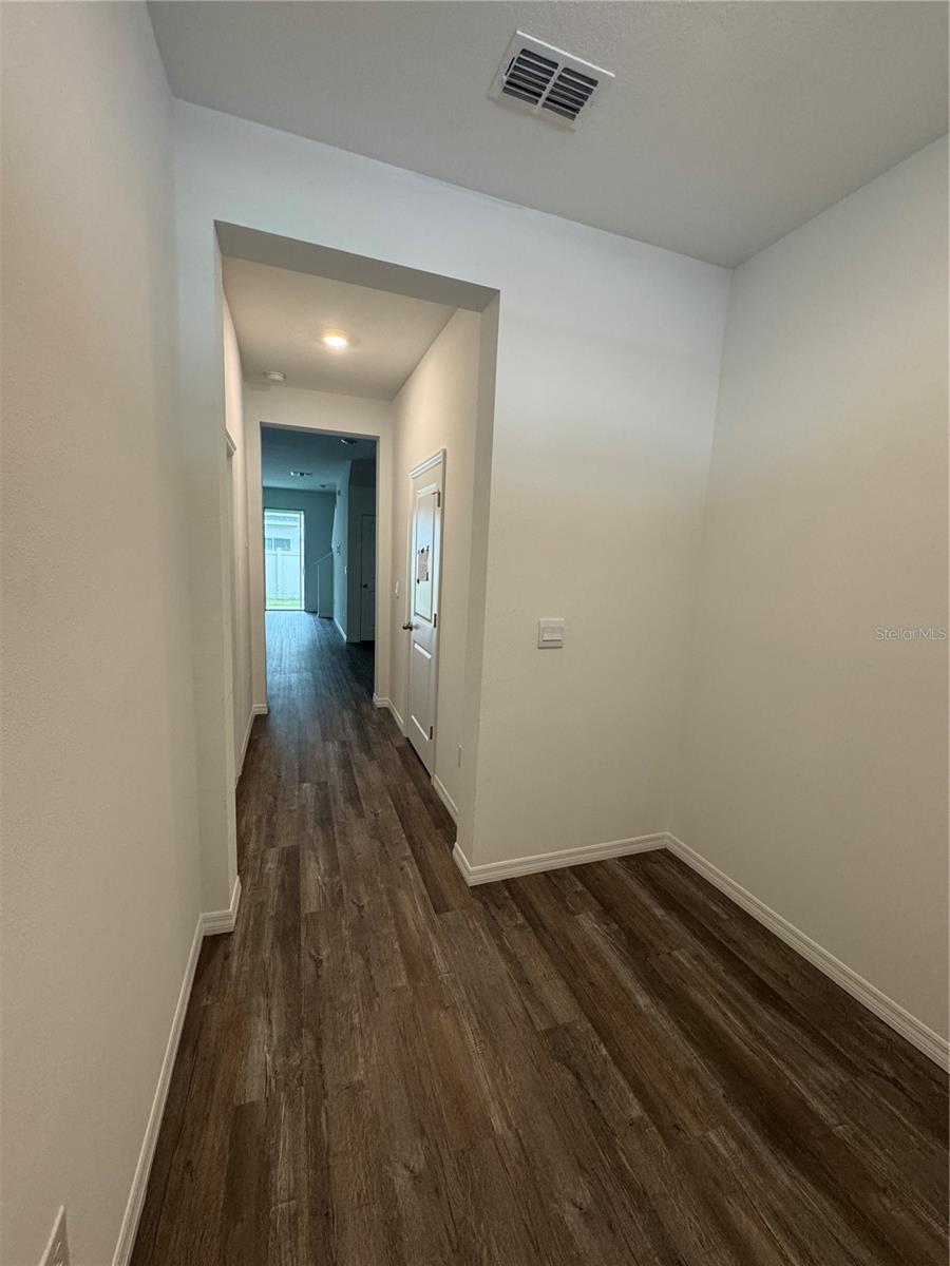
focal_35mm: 14
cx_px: 475
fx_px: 512
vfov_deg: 102.1
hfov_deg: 85.7
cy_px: 633
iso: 250
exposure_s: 1/120
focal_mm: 2.22
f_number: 2.2
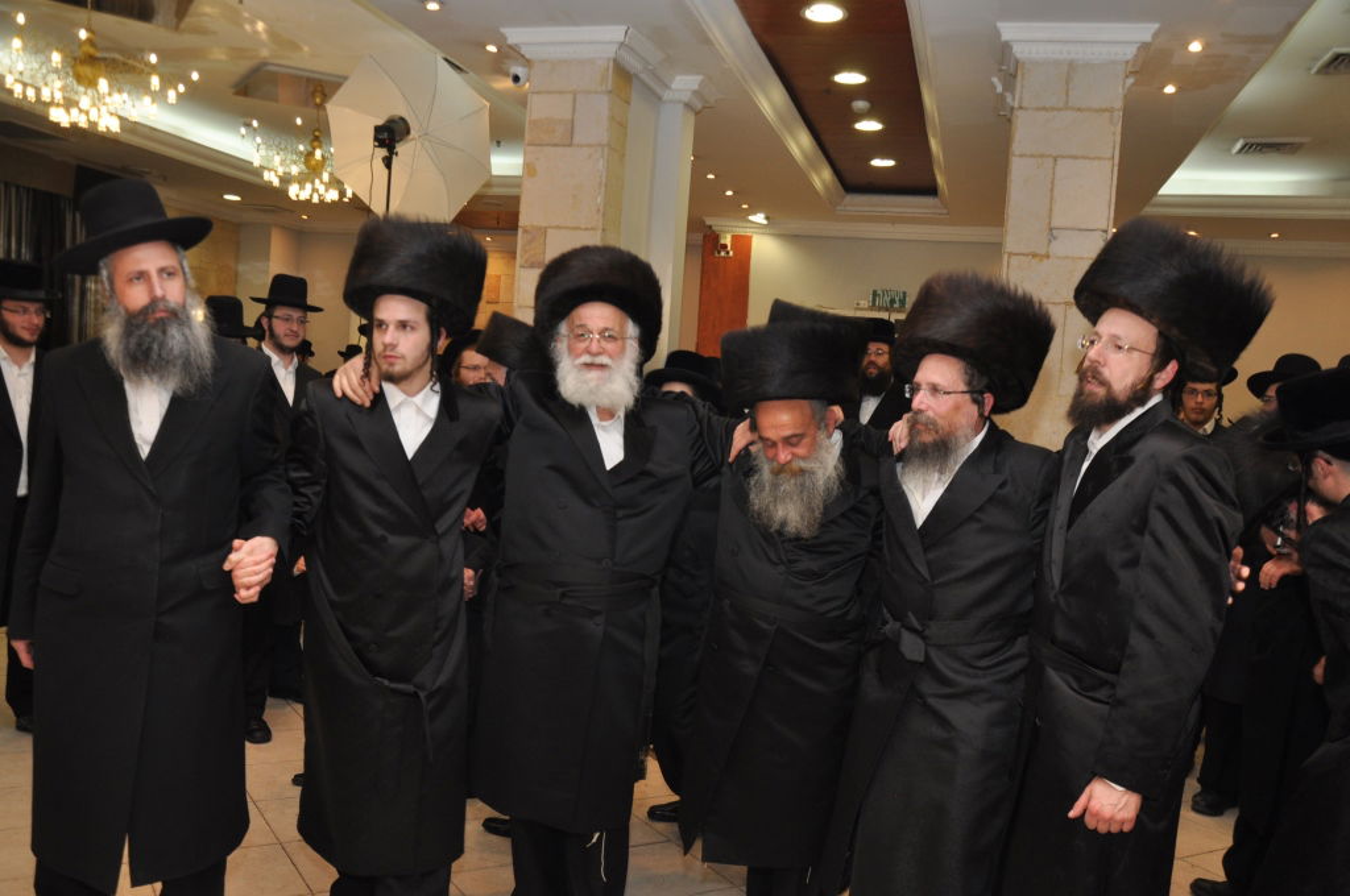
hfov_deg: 57.3
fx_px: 1236
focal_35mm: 33
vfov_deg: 39.9
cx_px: 675
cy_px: 448
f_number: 5.6
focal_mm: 22
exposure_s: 1/80
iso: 500
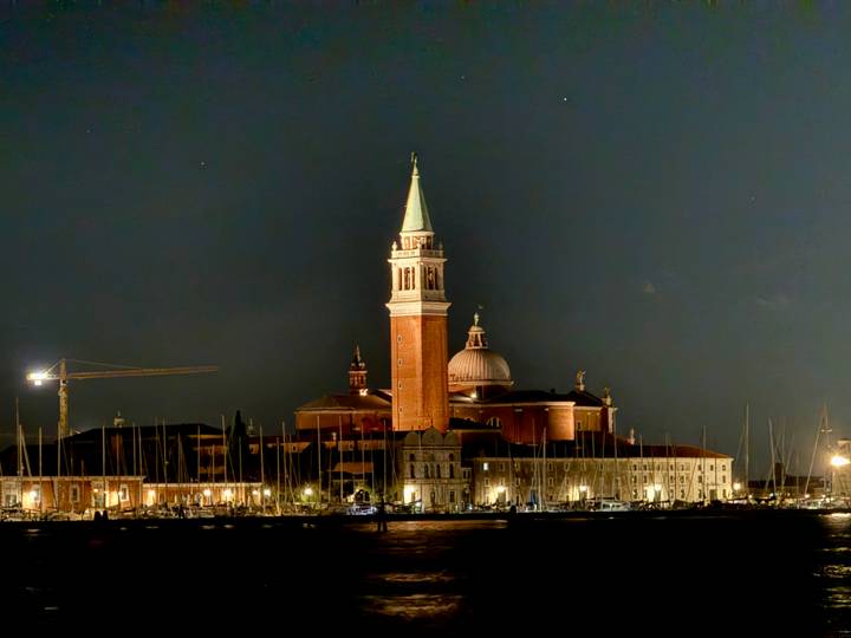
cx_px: 426
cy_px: 319
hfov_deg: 16.4
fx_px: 2950
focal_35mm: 120
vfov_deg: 12.3
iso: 2500
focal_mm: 15.66
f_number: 2.8
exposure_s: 1/2
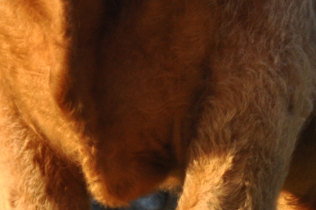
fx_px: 9310
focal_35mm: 1062
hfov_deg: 1.9
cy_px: -65
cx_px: 294
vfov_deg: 1.3
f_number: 6
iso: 400
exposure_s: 1/500
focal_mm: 170
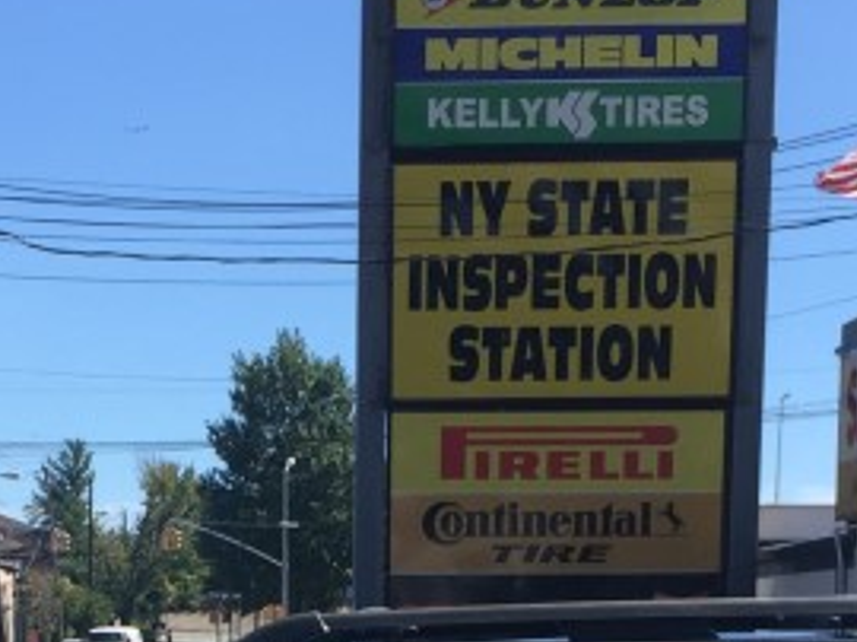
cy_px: 1023
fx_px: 2721
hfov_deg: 17.7
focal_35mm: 110
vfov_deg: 12.6
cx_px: 149
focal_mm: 4.15
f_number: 2.2
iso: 32
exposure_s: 1/1582
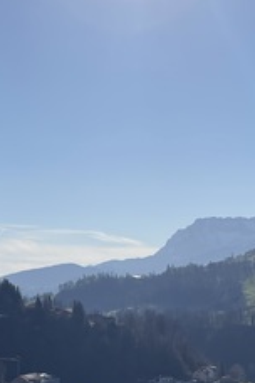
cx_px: 97
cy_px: 375
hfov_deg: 15.0
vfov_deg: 21.7
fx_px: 967
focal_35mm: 91
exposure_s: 1/9091
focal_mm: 4.2
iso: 32
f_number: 1.6
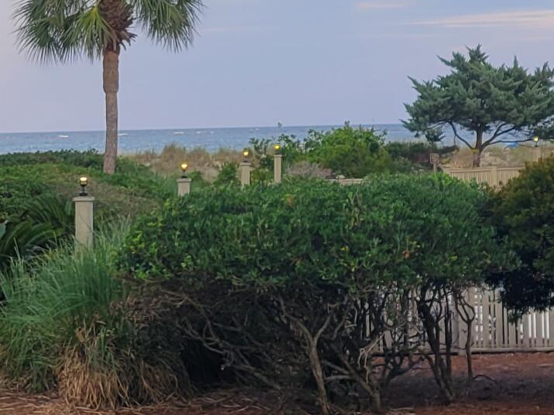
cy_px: -27
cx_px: 394
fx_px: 1744
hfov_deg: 18.0
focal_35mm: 109
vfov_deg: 13.3
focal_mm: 5.4
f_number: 1.8
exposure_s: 1/308
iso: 40
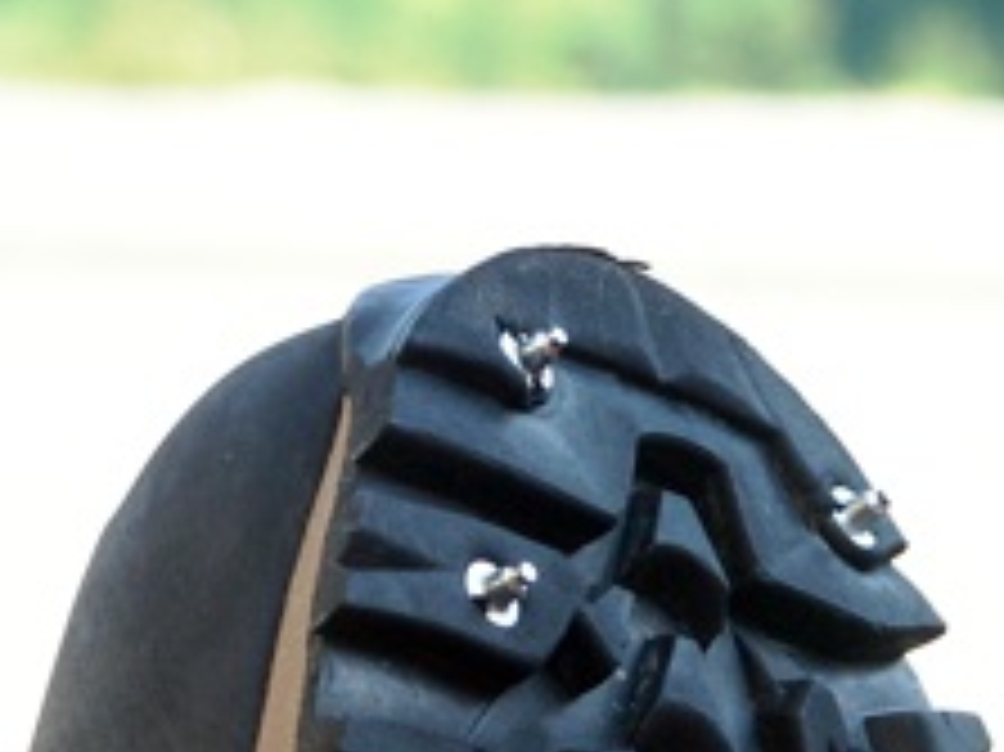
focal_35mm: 336
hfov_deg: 5.9
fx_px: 9740
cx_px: 1063
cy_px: 946
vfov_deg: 4.4
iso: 100
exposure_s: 1/200
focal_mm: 31.77
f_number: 4.5
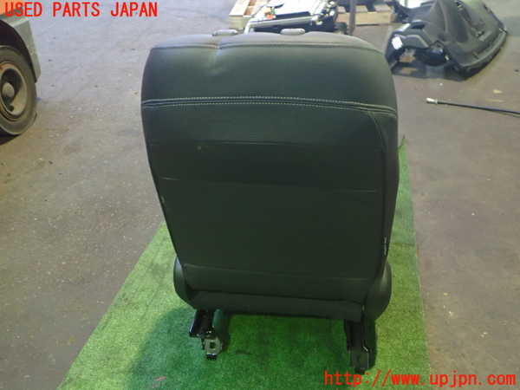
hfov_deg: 60.0
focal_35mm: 30
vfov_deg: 46.8
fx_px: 451
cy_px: 195
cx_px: 260
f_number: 2.3
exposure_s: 1/20
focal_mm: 5.4
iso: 800
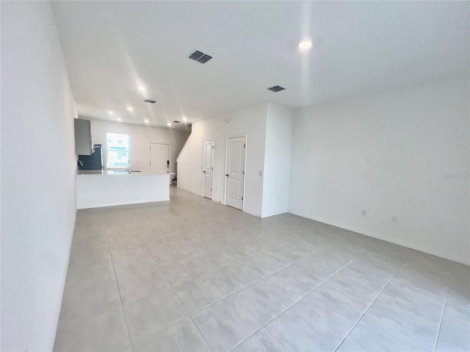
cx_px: 235
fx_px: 177
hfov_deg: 106.2
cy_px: 176
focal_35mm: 13
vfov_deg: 89.9
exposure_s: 1/122
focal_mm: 1.57
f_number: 1.8
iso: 50
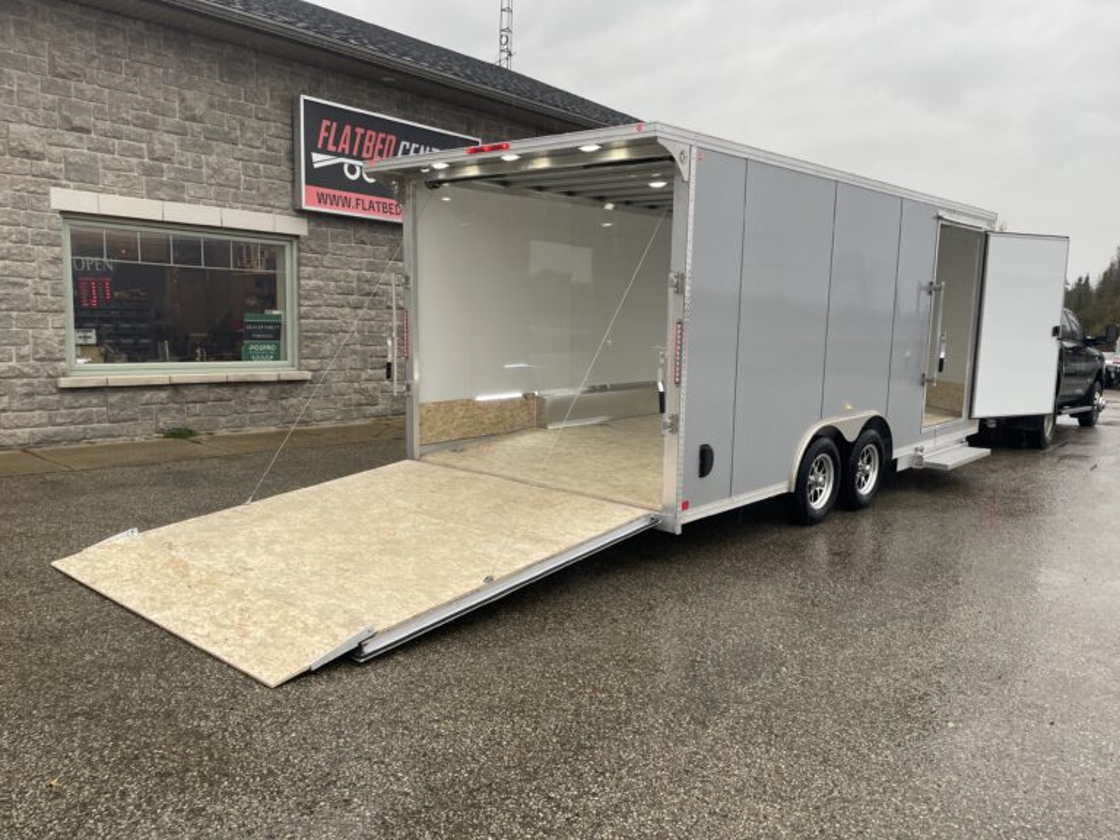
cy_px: 426
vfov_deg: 51.3
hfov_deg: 65.3
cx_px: 577
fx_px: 873
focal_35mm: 27
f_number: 1.6
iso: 32
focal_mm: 4.2
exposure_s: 1/216
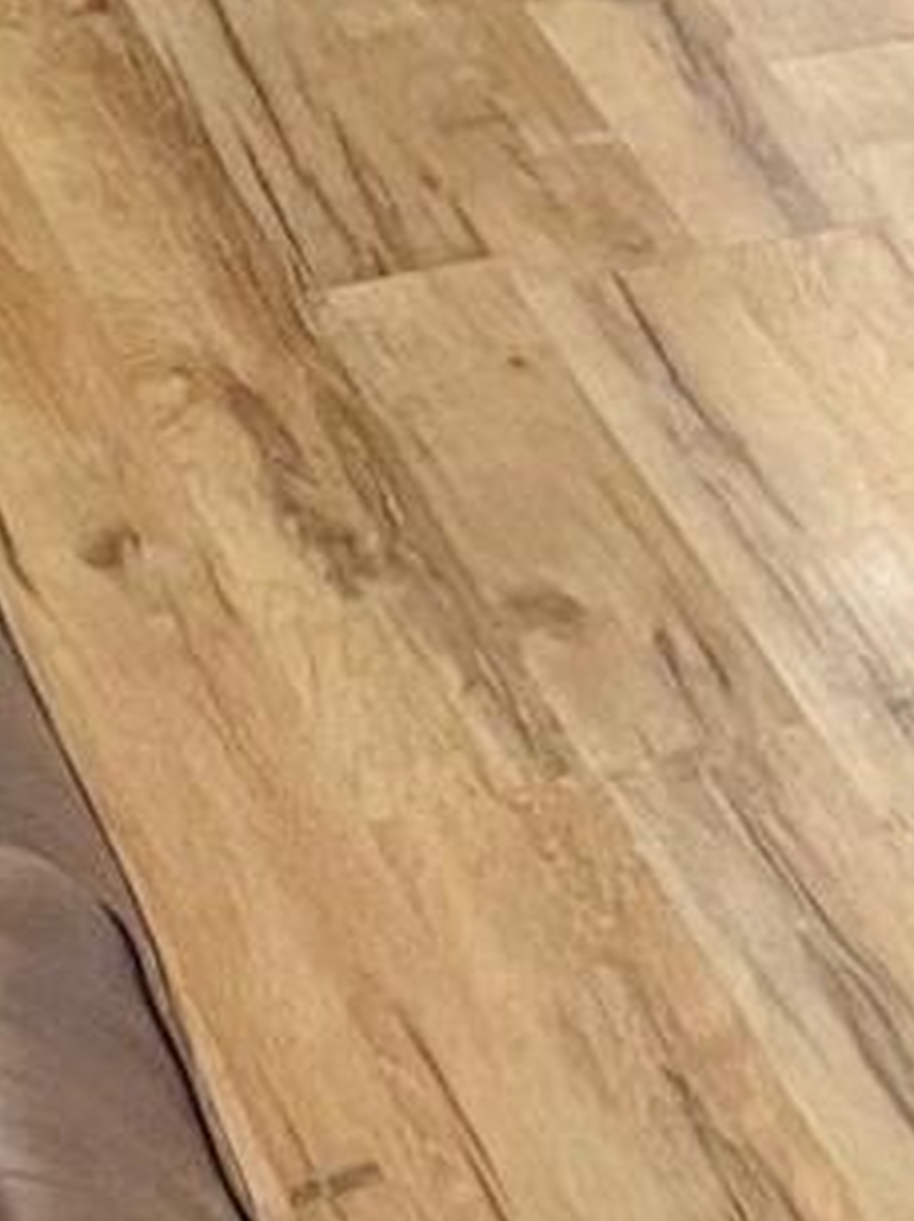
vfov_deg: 10.2
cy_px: -1676
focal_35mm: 170
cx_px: 754
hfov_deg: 8.7
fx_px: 5993
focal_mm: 4.2
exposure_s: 1/60
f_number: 1.6
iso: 320
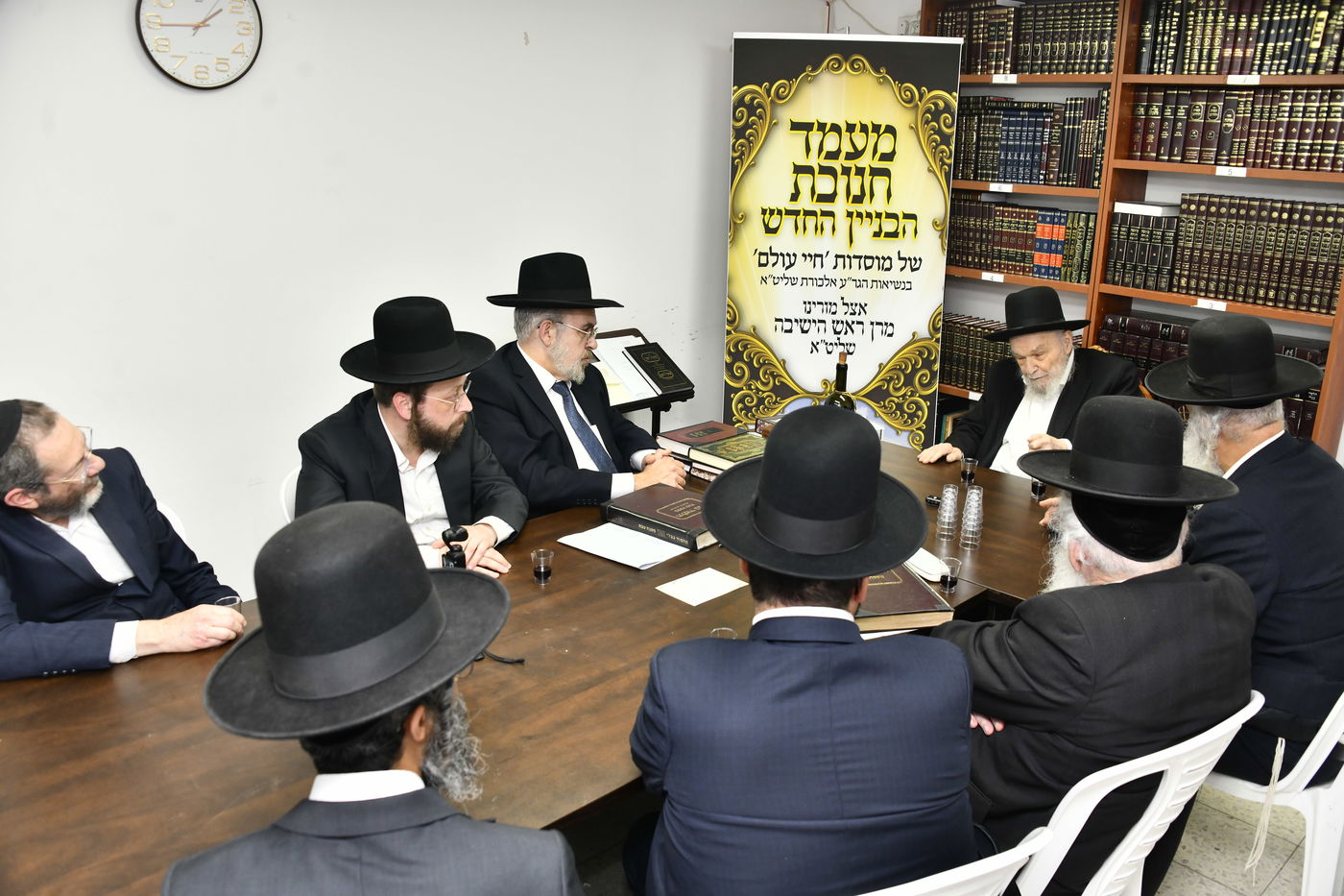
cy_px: 448
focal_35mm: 28
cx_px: 672
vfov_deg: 46.4
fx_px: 1045
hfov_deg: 65.5
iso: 640
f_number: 5.6
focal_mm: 28
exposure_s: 1/125
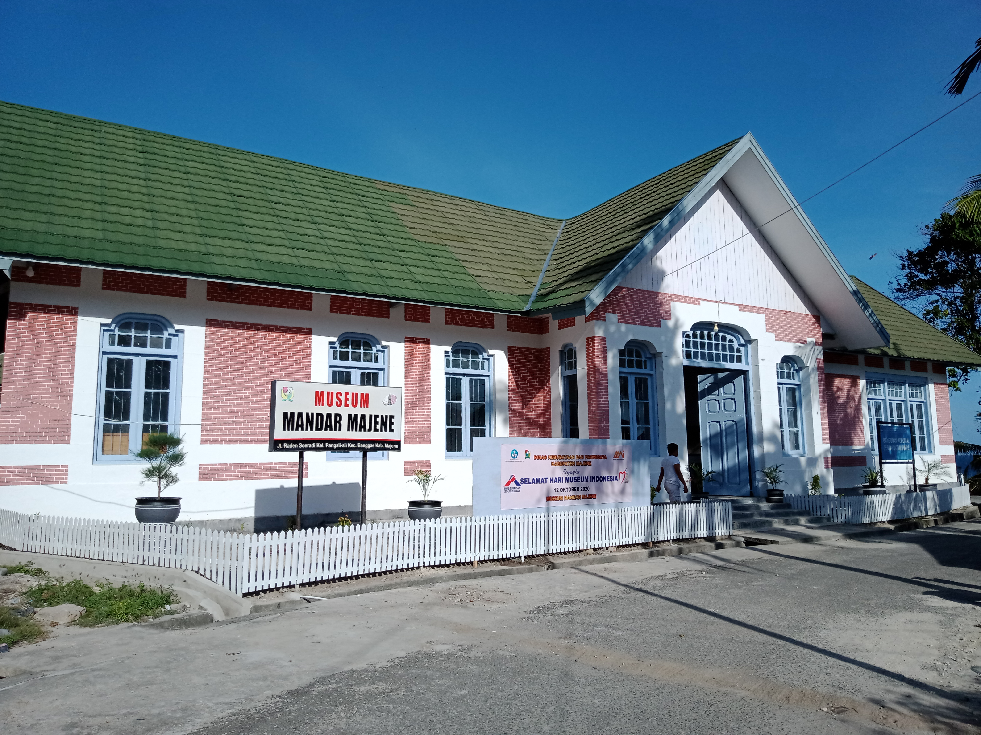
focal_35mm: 28
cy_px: 368
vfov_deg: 49.7
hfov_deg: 63.4
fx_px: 794
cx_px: 490
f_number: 2.2
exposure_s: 1/2169
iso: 106
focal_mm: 3.37
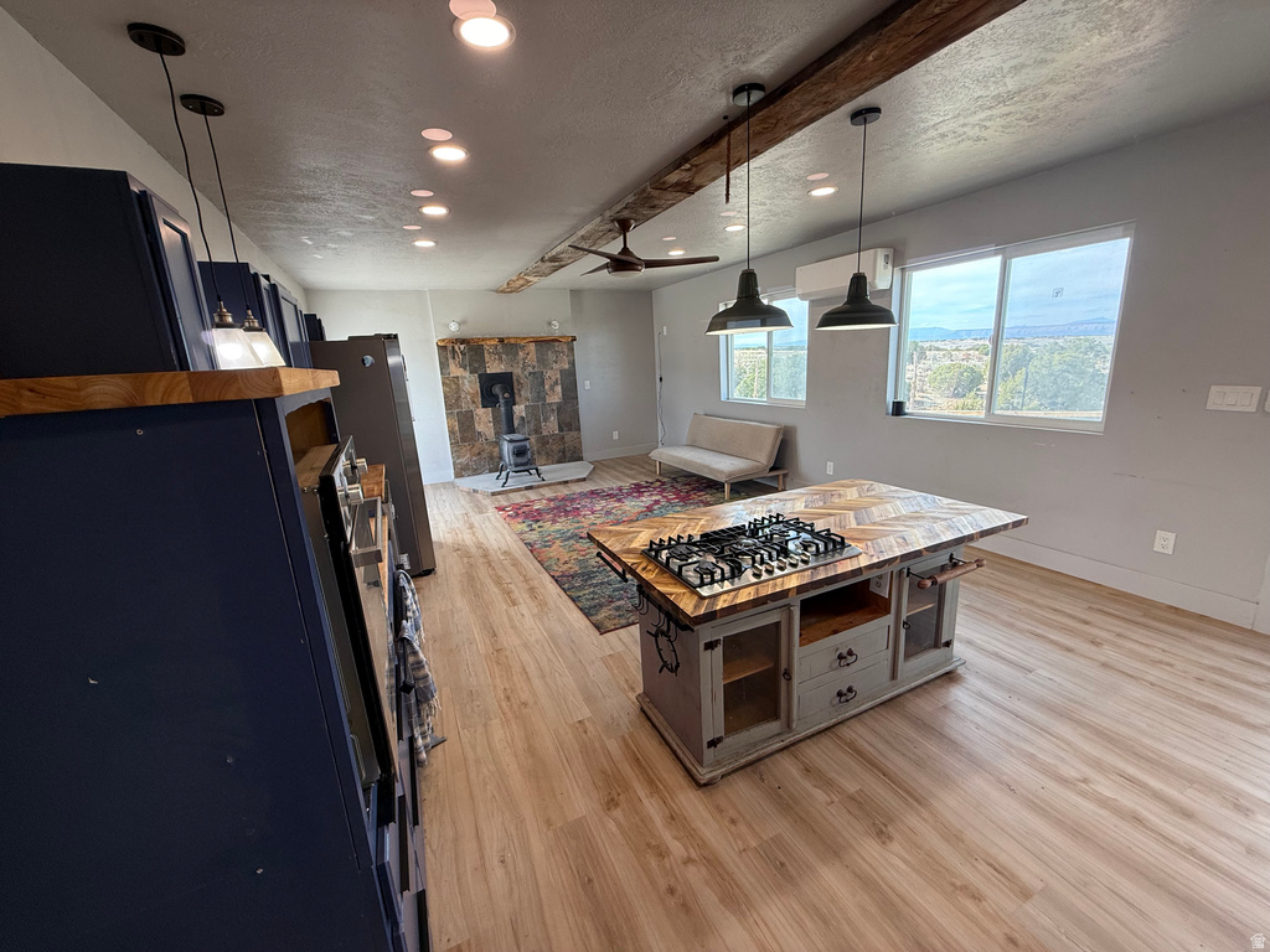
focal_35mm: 14
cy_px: 476
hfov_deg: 102.1
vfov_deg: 85.7
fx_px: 514
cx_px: 635
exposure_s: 1/120
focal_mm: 2.22
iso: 100
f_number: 2.2
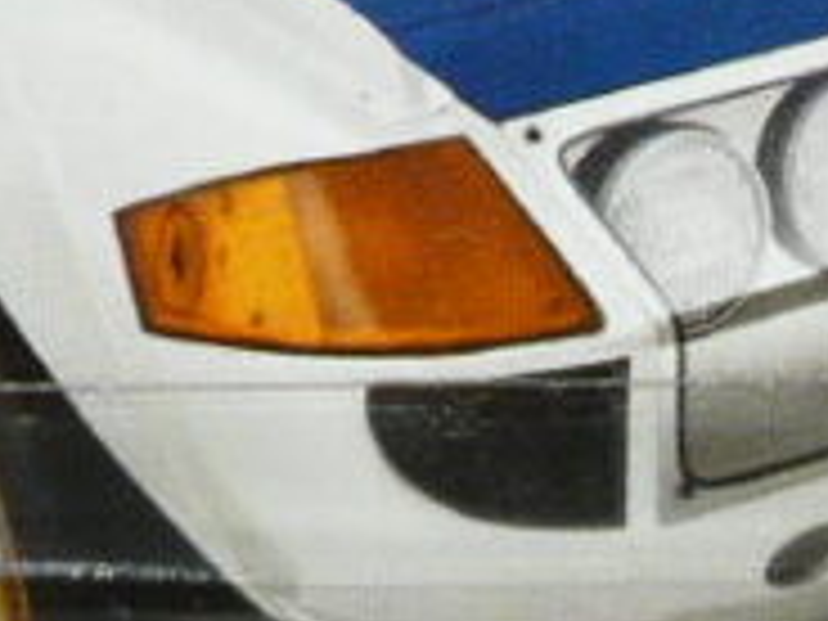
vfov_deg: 3.2
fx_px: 11051
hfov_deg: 4.3
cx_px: 909
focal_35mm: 462
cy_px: 698
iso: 200
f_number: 3.6
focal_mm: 14.7
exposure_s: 1/50
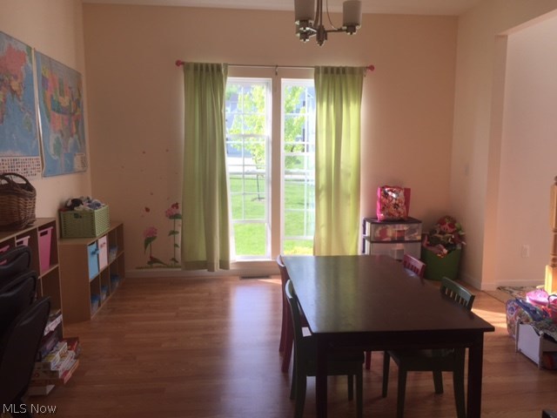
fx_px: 467
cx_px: 278
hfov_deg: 61.7
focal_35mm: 29
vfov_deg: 48.2
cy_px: 209
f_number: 2.2
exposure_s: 1/172
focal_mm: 4.15
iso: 32
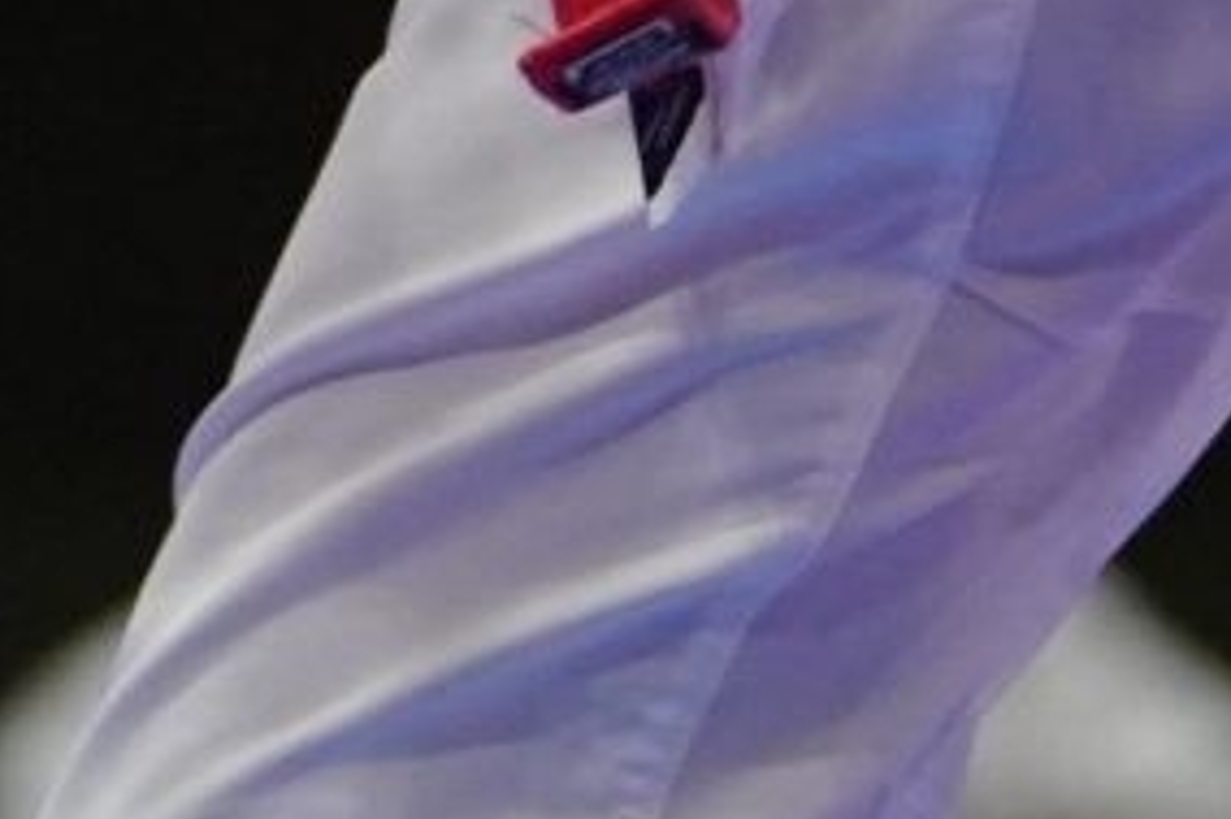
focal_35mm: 1293
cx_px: 2232
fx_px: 44186
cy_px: -1677
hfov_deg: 1.6
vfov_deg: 1.1
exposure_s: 1/1000
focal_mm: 136
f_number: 2.8
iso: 3200
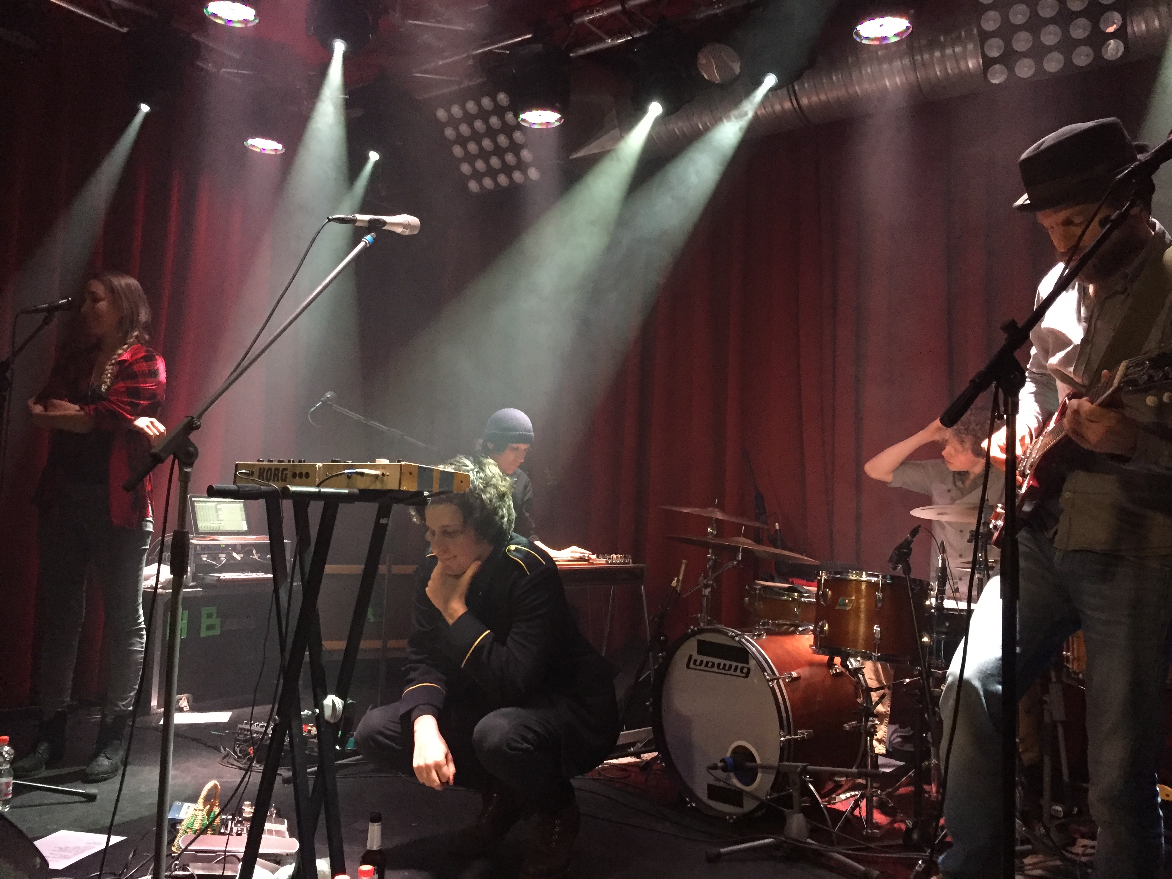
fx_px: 982
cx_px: 586
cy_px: 440
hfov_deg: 61.7
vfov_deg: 48.2
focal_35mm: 29
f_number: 2.2
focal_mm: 4.15
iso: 400
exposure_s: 1/17
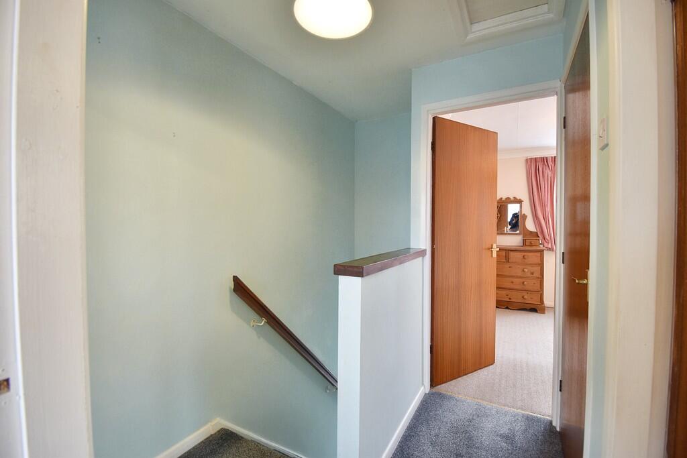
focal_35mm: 15
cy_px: 229
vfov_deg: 77.3
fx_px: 286
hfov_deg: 100.4
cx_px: 344
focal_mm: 10
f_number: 4.5
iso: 200
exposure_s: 1/15
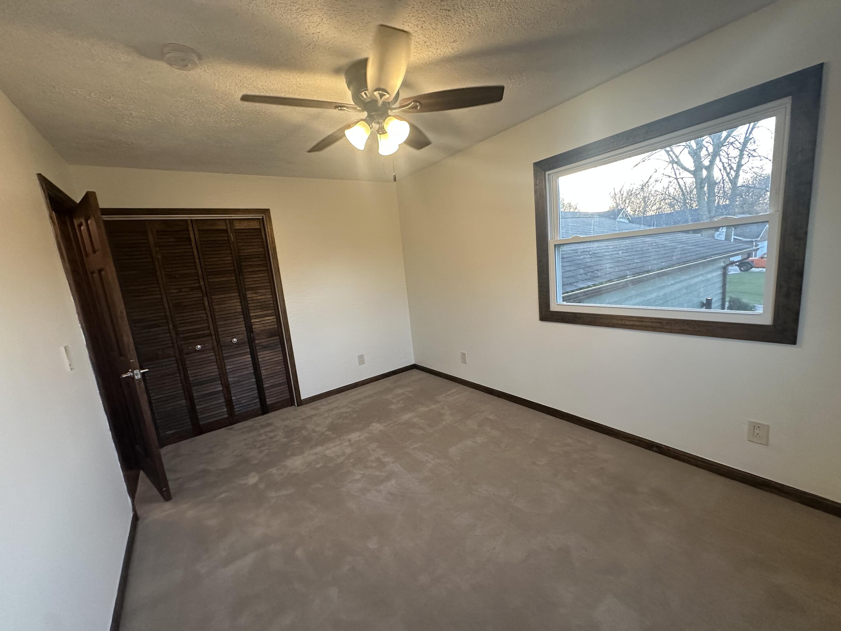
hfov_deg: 102.1
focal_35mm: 14
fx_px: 340
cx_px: 420
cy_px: 316
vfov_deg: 85.7
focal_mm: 2.22
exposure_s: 1/120
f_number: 2.2
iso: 320
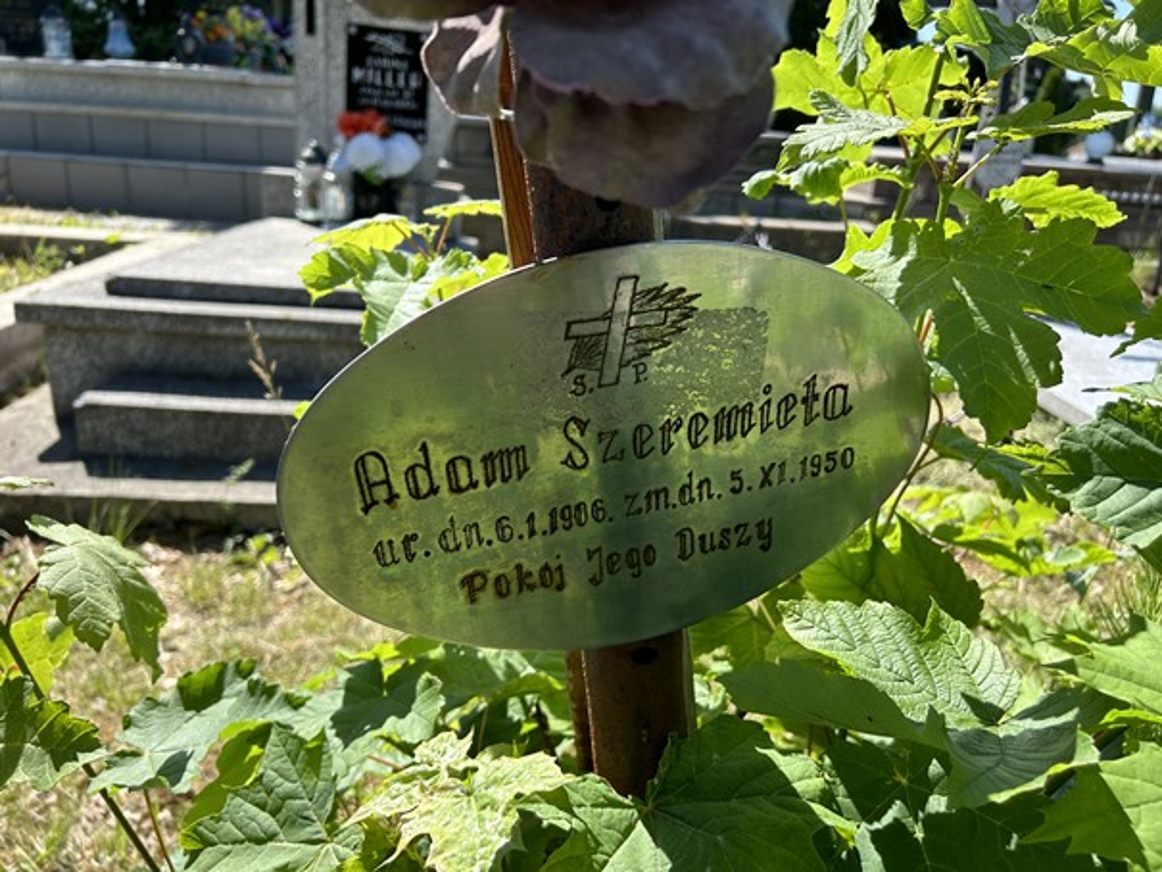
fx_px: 873
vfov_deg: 53.1
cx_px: 581
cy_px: 436
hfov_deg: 67.3
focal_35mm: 26
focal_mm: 5.7
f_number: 1.5
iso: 50
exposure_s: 1/1311
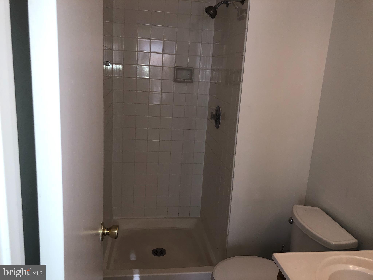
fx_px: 302
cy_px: 140
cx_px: 186
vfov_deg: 49.7
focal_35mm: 28
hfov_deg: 63.4
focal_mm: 3.99
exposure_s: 1/120
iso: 40
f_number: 1.8
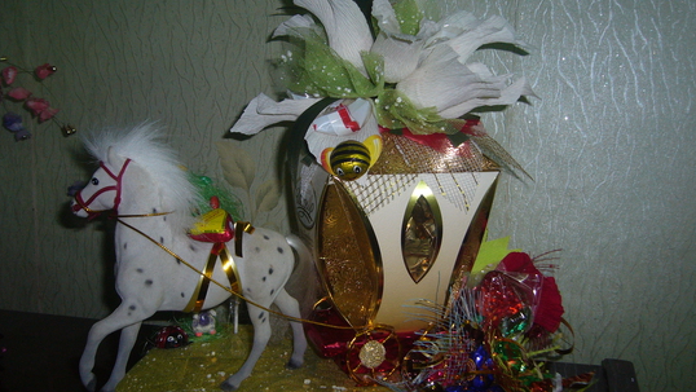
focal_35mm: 39
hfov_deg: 51.6
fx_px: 720
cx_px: 354
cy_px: 191
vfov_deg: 30.5
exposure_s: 1/30
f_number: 2.8
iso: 100
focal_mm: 5.8
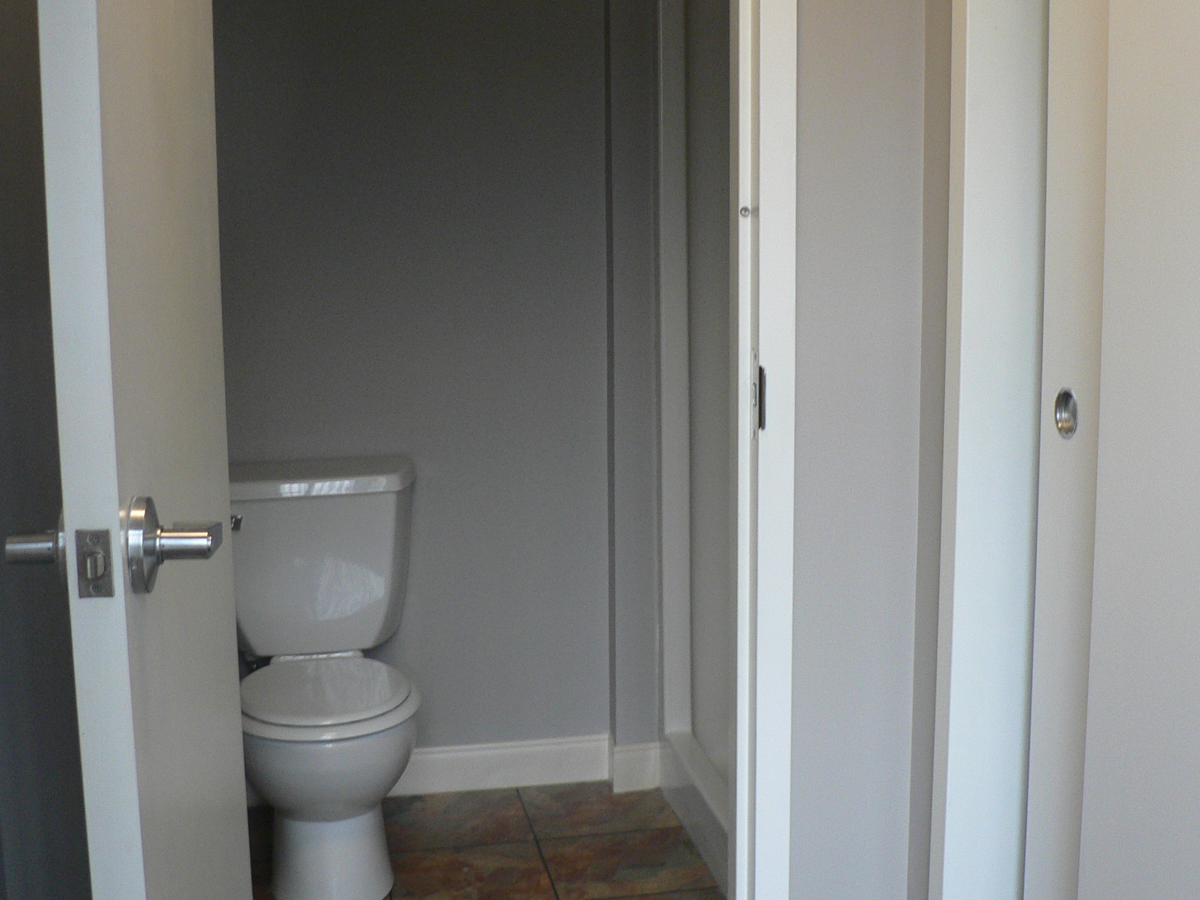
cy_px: 426
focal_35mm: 47
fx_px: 1629
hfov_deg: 40.4
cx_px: 679
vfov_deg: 30.9
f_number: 2.8
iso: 150
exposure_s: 1/30
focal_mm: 6
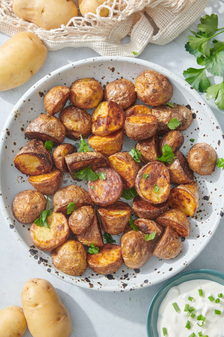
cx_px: 112
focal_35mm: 70
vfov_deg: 28.8
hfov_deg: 19.5
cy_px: 168
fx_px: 653
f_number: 14
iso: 320
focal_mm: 70
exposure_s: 1/250
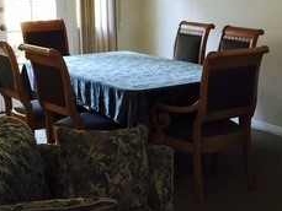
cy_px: 76
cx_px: 188
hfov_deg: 24.0
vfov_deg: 18.2
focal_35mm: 81
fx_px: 660
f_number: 2.2
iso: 80
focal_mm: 4.15
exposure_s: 1/15
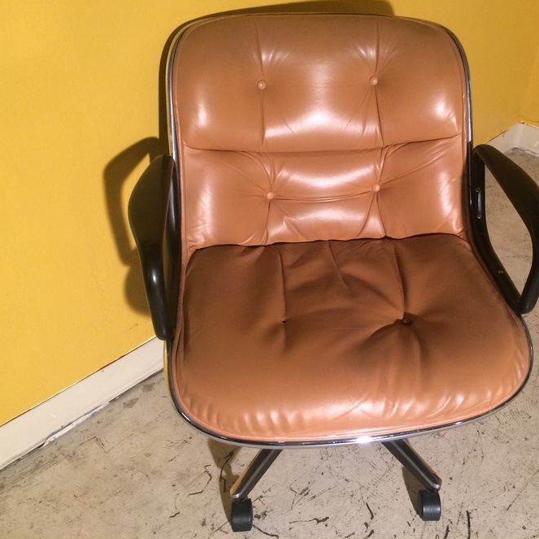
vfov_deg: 46.0
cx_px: 341
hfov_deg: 45.6
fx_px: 634
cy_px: 270
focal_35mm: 36
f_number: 2.2
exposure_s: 1/30
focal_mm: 4.12
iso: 64
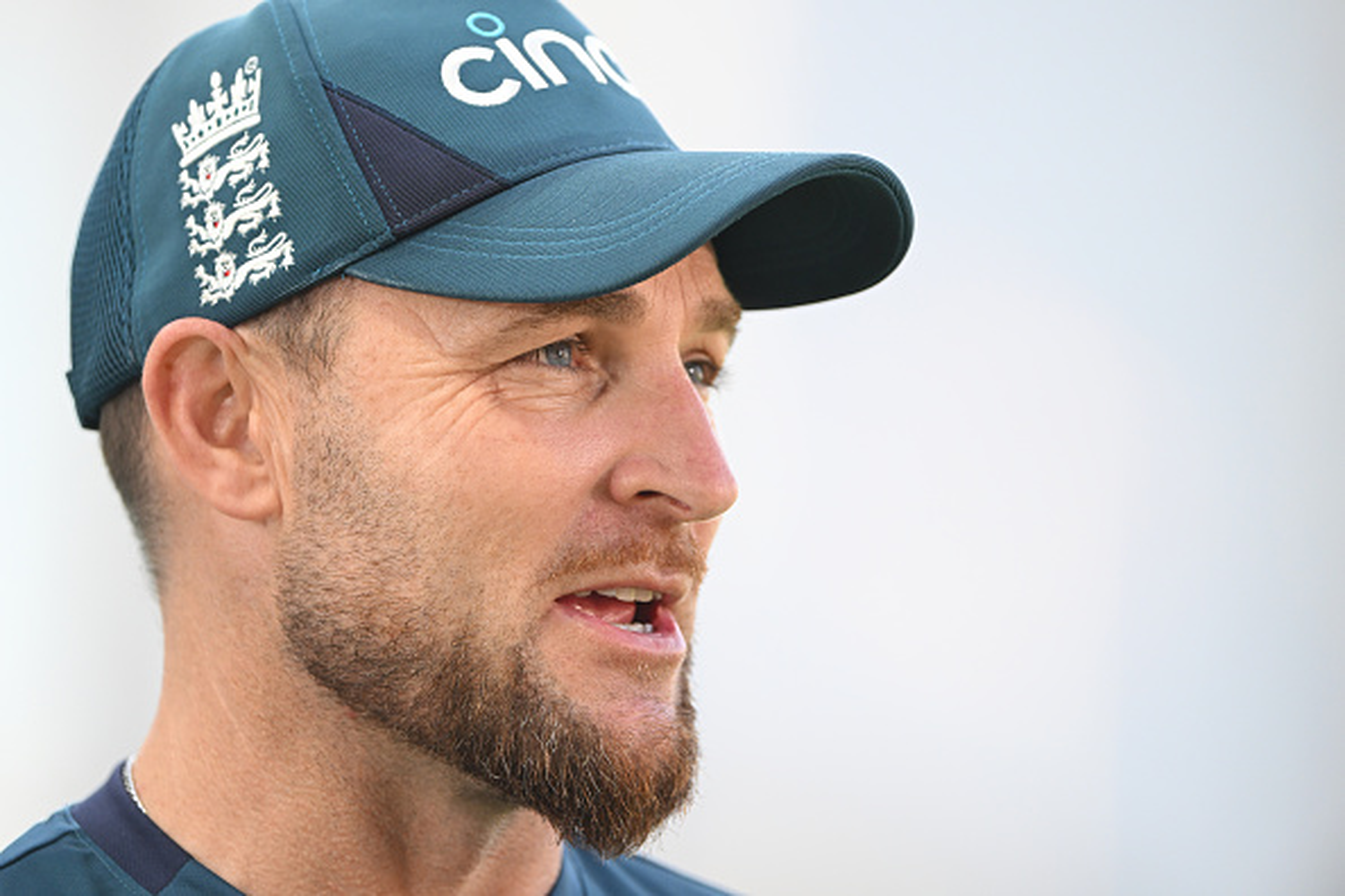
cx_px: 672
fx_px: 22415
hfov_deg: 3.4
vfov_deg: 2.3
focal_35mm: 600
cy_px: 448
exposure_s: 1/1523
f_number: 4.5
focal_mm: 600
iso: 2000
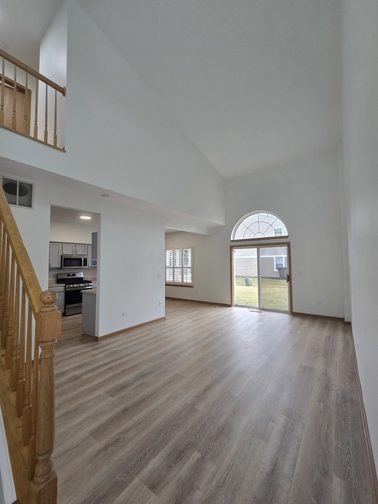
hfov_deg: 89.9
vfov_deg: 106.2
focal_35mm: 13
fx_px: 189
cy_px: 252
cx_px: 189
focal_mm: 2.2
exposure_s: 1/60
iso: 100
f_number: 2.2
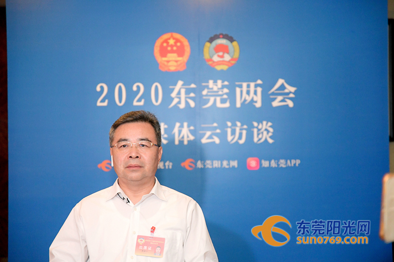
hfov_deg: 28.8
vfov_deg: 19.5
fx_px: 766
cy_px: 131
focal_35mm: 70
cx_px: 197
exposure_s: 1/250
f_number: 2.8
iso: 3200
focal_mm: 70
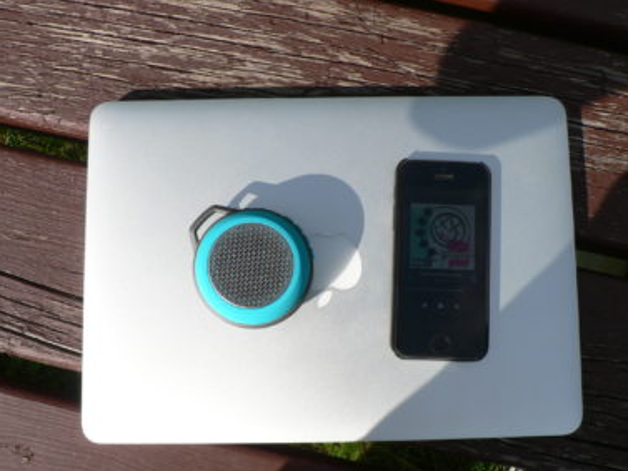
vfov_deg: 33.6
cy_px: 241
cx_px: 343
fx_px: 780
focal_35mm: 43
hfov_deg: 43.8
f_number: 5.6
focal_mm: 6
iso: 80
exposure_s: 1/400
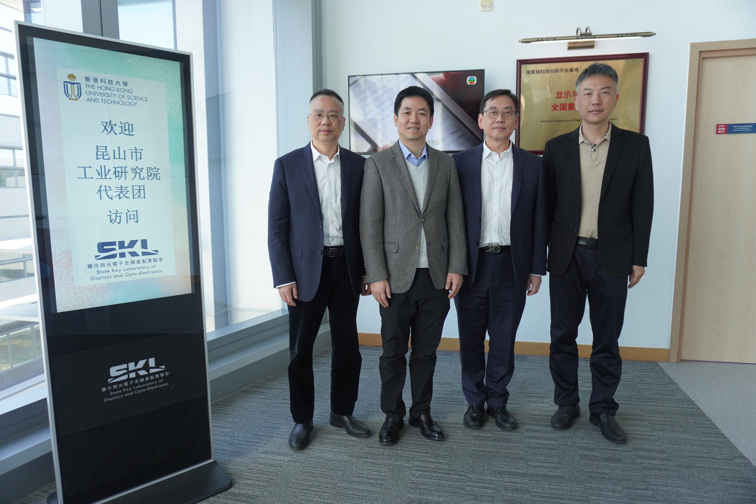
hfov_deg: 73.7
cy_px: 252
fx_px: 504
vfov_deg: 53.1
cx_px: 378
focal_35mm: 24
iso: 500
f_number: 4
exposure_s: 1/160
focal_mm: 16
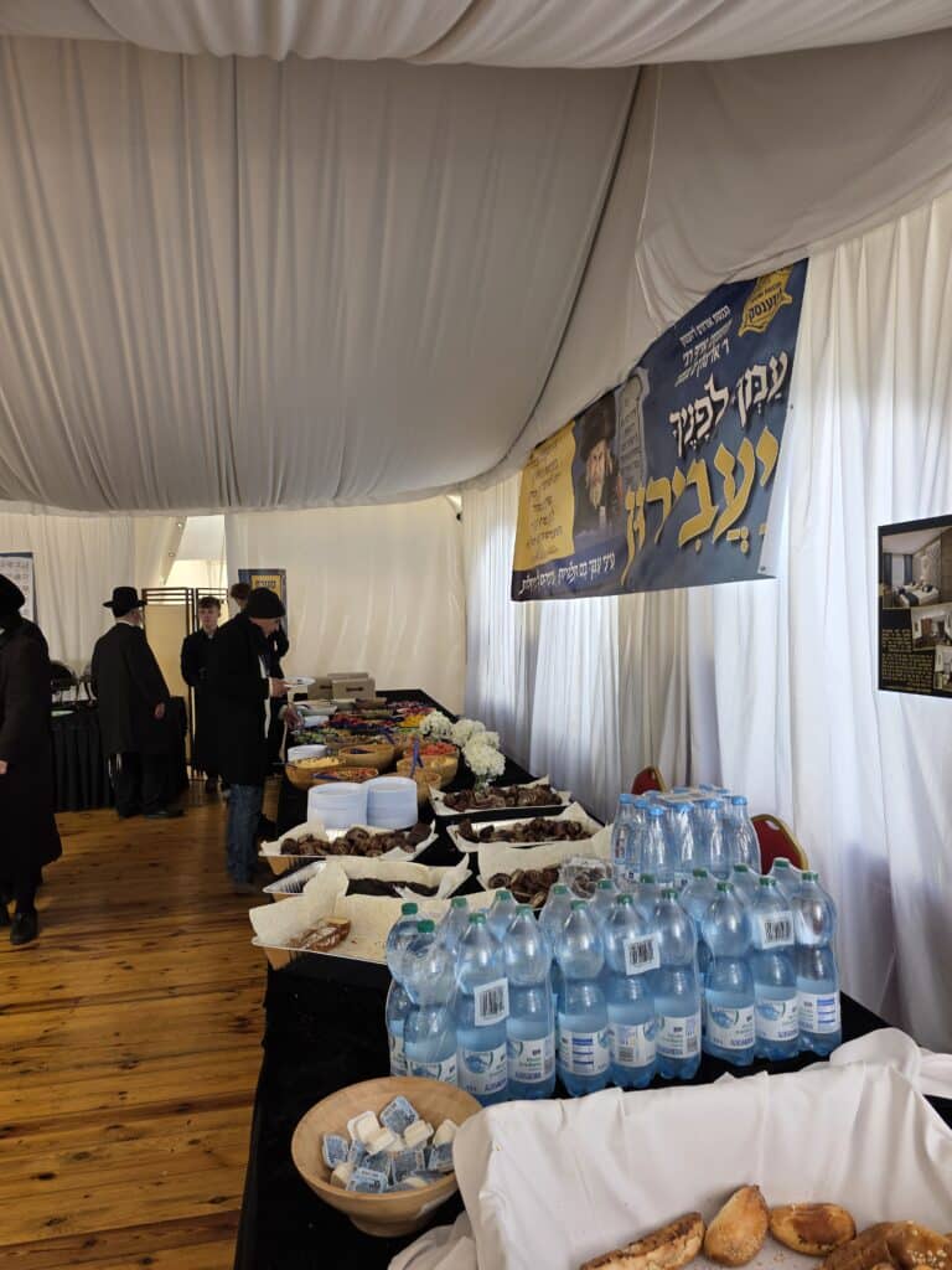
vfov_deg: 73.9
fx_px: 843
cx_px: 476
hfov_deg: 58.9
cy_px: 635
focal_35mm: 23
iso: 25
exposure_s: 1/100
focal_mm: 6.3
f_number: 1.7
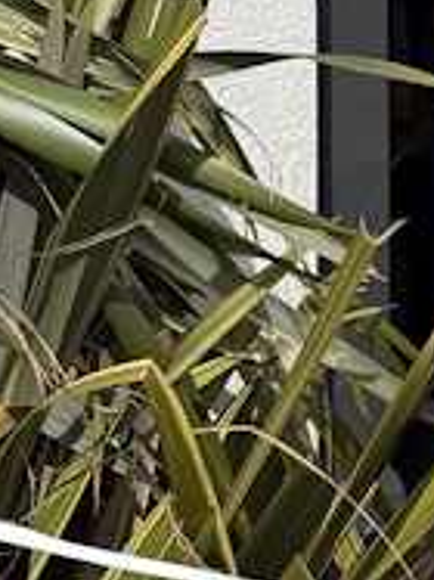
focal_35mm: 185
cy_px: -310
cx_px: 1262
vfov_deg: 10.3
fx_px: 3096
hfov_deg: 7.2
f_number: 1.78
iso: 80
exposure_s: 1/6711
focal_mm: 6.76
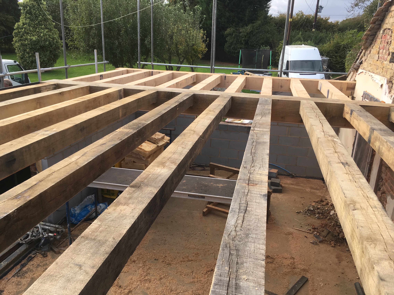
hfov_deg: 61.7
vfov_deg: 48.2
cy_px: 148
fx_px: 330
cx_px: 197
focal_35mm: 29
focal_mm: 4.15
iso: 25
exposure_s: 1/371
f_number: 2.2
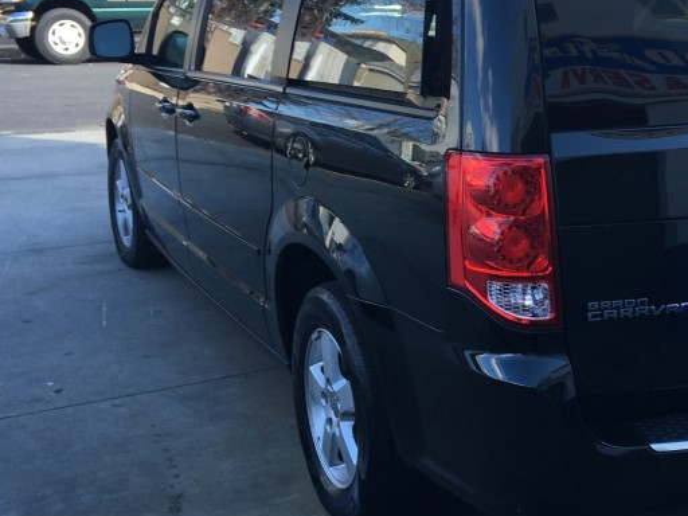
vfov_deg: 25.2
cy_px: 192
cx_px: 548
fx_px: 1153
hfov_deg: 32.3
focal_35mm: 58
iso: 25
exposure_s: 1/207
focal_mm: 4.15
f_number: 2.2
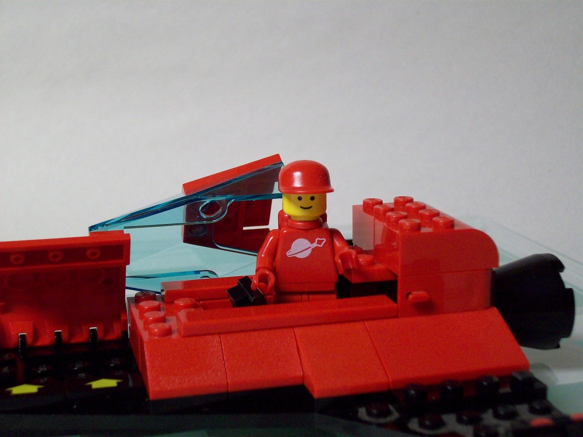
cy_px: 218
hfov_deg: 30.3
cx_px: 292
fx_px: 1078
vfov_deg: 22.9
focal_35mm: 64
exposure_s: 1/14.7
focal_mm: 10.7
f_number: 3.8
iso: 160
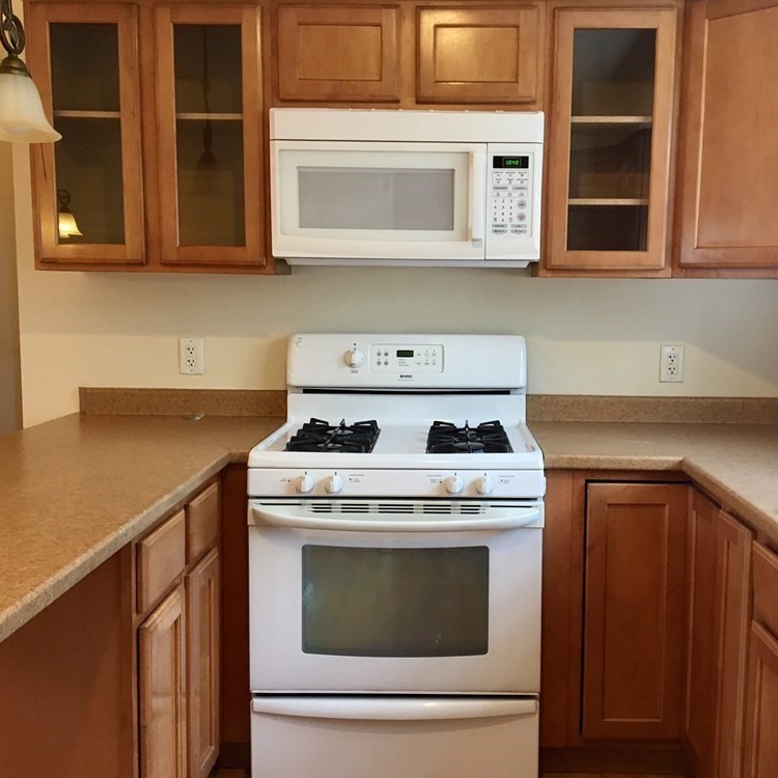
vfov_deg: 47.2
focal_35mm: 35
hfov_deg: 47.1
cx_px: 444
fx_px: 890
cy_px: 390
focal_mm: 4.15
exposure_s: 1/30
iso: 80
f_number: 2.2
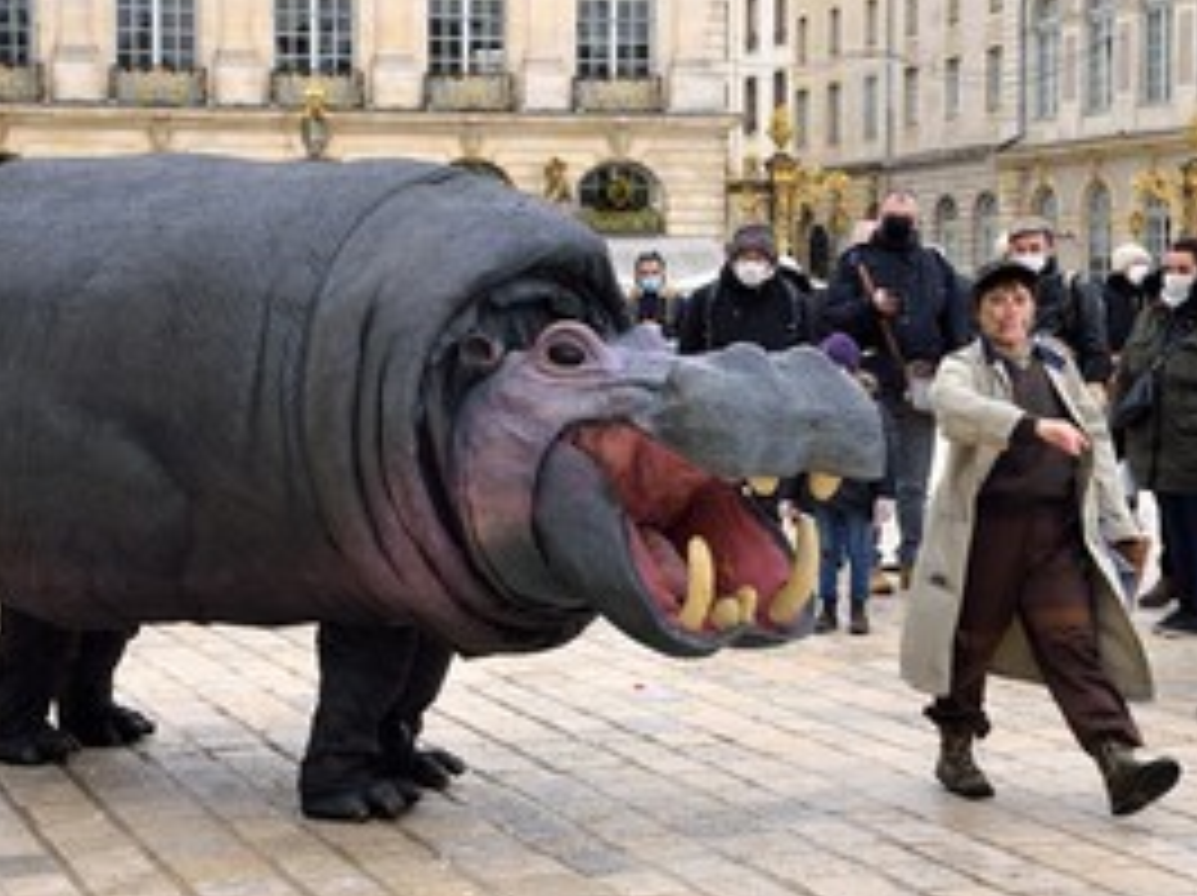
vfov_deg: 18.6
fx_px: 2729
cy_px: 315
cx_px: 495
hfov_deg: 24.7
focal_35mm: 79
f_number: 7.1
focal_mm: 52
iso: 800
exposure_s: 1/320
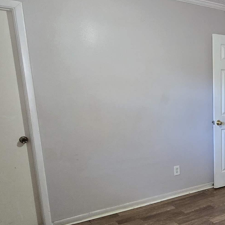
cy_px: 152
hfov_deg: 39.6
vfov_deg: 45.3
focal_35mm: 36
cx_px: 233
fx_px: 265
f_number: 2.2
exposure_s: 1/60
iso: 500
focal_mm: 2.2
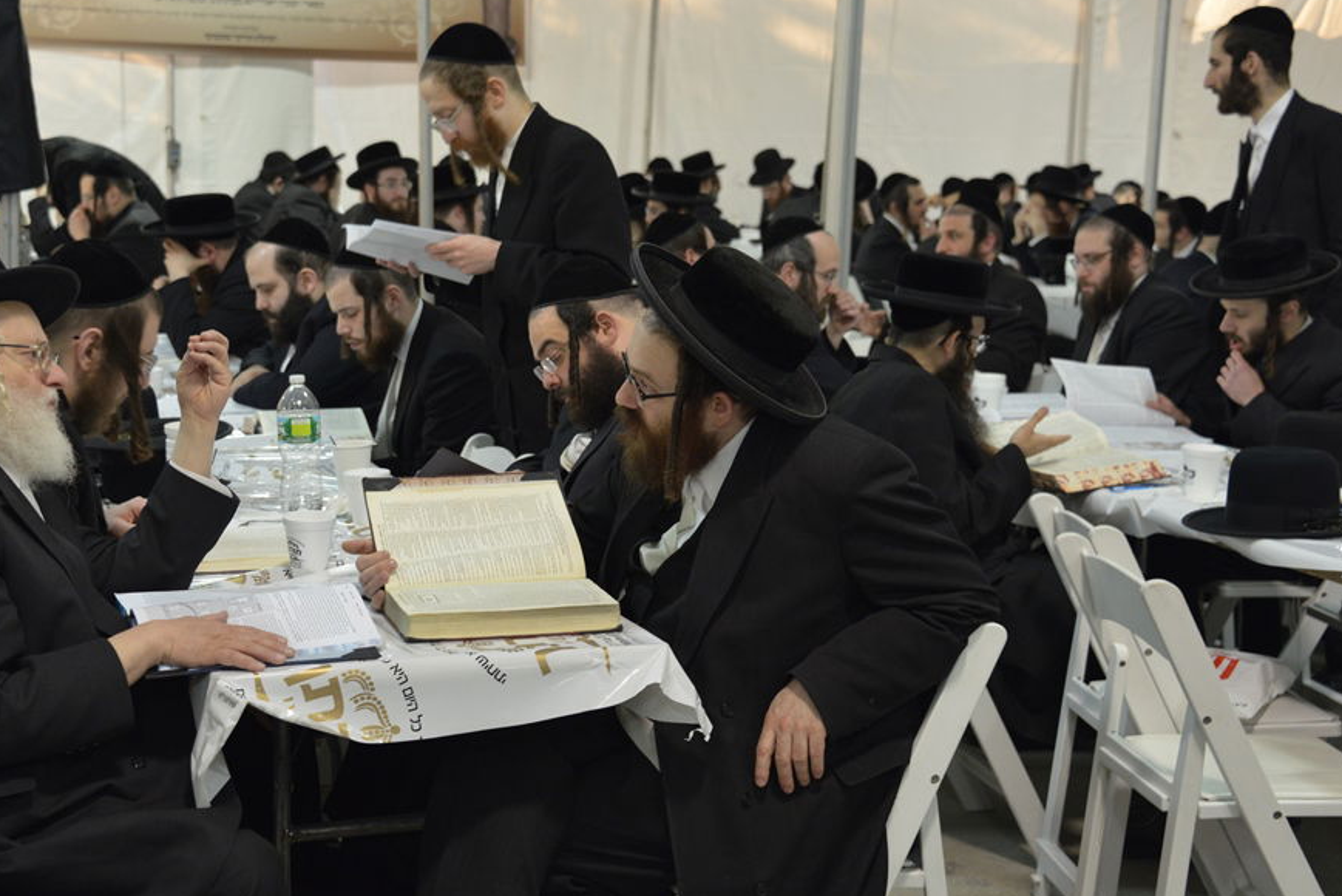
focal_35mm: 66
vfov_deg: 20.6
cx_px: 585
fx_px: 2461
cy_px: 430
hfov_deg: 30.5
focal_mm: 56
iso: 2000
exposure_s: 1/100
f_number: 5.6
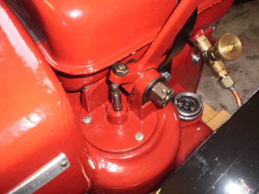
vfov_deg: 39.7
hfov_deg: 51.4
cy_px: 97
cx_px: 130
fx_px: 269
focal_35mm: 36
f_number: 3.1
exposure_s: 1/30
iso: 125
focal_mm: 6.3
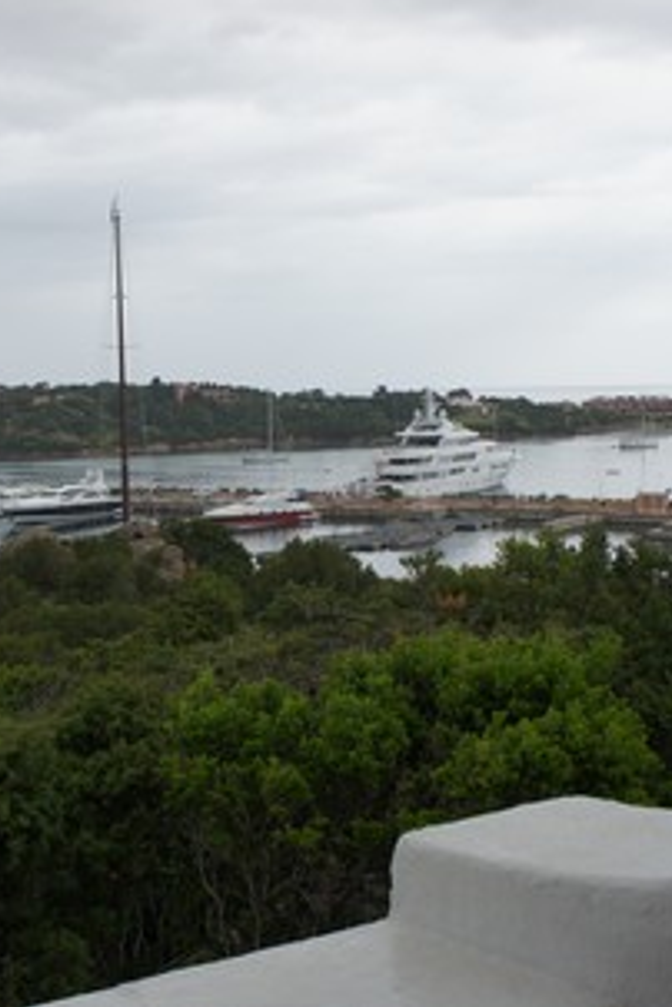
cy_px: 502
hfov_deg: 27.0
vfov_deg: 39.6
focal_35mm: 50
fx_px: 1400
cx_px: 339
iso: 200
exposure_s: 1/125
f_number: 6.3
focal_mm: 22
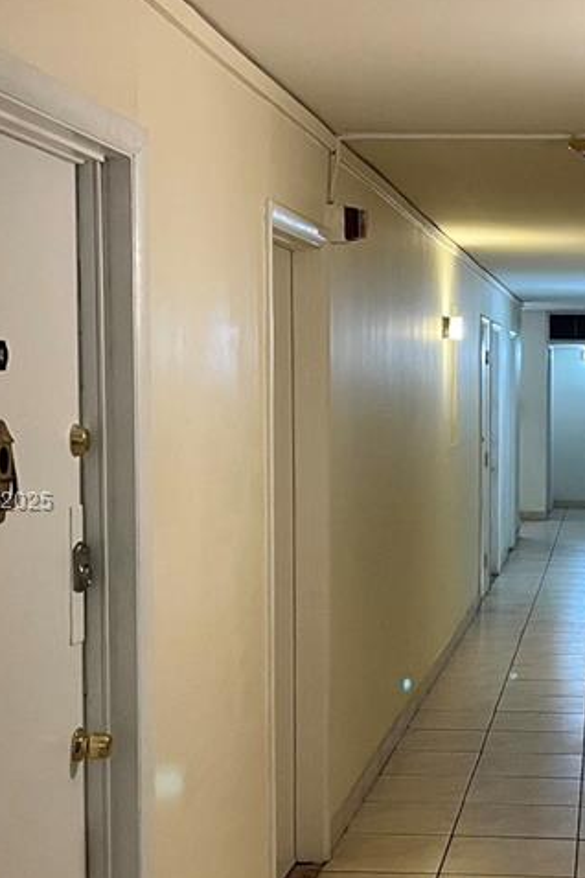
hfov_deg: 19.6
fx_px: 1657
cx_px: 543
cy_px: 503
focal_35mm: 68
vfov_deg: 29.6
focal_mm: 5.1
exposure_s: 1/60
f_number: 1.6
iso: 320
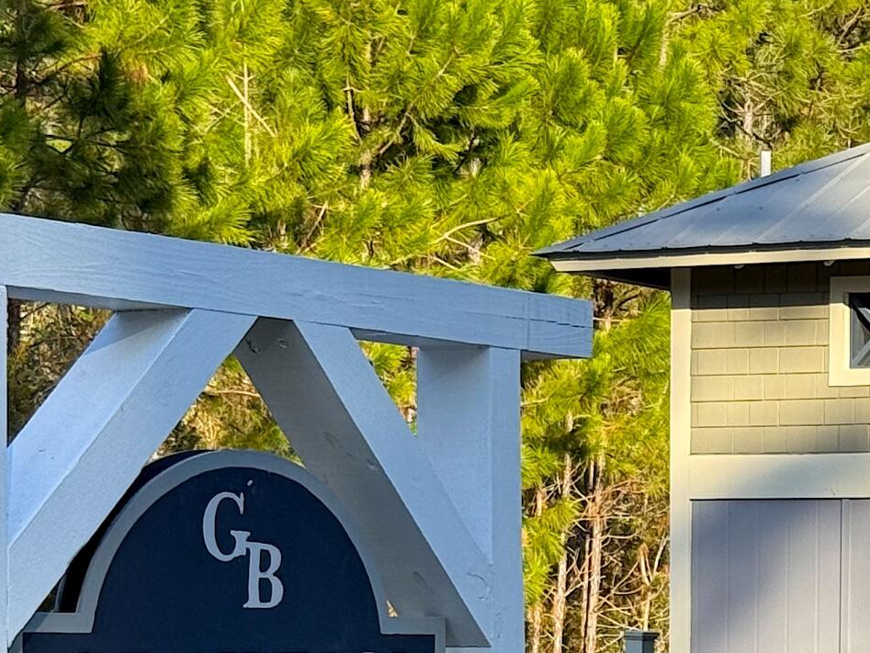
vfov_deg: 9.6
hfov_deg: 12.7
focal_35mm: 152
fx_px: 3822
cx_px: 1061
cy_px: 768
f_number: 1.78
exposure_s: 1/1754
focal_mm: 6.76
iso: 64
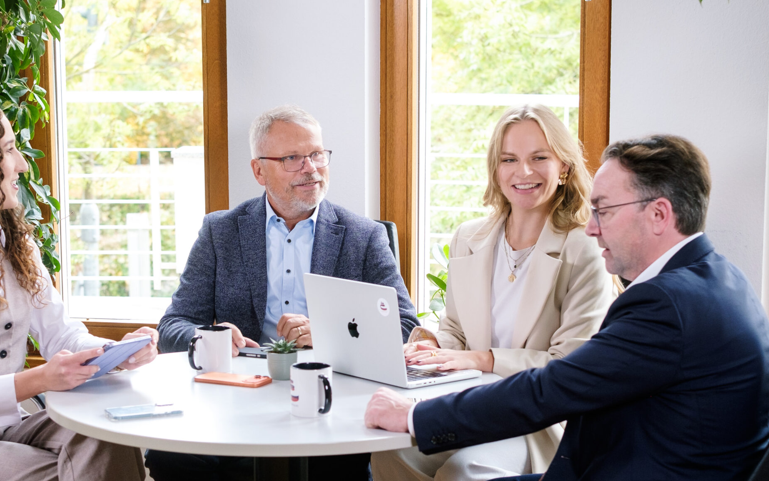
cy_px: 306
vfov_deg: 17.4
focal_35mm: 75
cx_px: 306
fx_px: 1572
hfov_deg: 27.4
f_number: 2.8
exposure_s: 1/125
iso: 800
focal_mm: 35
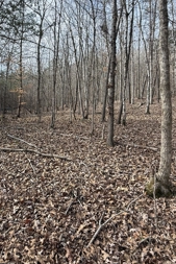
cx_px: 53
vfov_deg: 75.6
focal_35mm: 23
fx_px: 168
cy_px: 113
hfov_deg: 53.6
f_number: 2.2
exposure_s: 1/340
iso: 64
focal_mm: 2.22
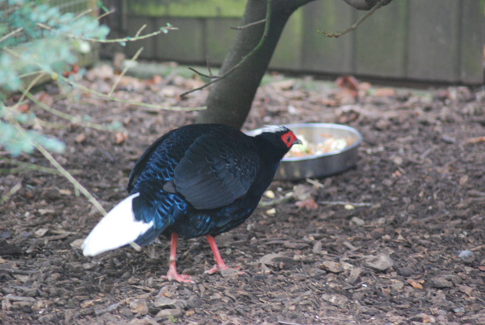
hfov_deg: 7.4
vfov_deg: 5.0
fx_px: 3743
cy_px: 162
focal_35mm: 278
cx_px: 242
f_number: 4.8
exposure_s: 1/30
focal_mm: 185
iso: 800
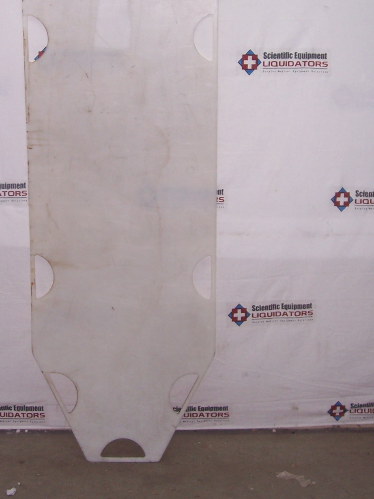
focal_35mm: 65
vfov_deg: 29.6
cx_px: 128
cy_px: 165
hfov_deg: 22.5
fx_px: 936
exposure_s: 1/60
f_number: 2.8
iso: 100
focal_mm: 8
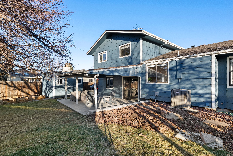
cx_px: 116
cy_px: 78
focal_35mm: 18
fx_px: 117
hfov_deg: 90.0
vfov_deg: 67.5
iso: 500
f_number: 9
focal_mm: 18
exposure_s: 1/100
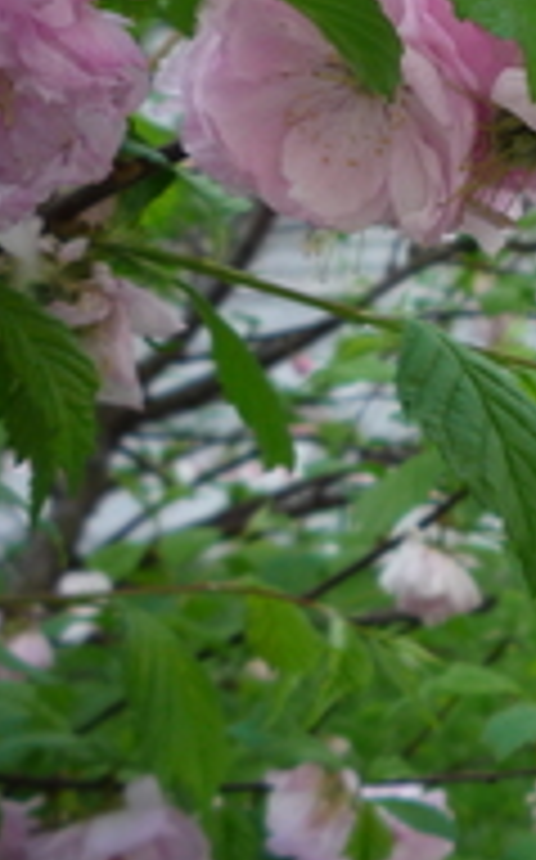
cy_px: 288
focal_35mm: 80
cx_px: 838
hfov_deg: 14.9
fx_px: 1874
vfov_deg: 25.7
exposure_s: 1/100
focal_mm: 5.2
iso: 100
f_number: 3.3
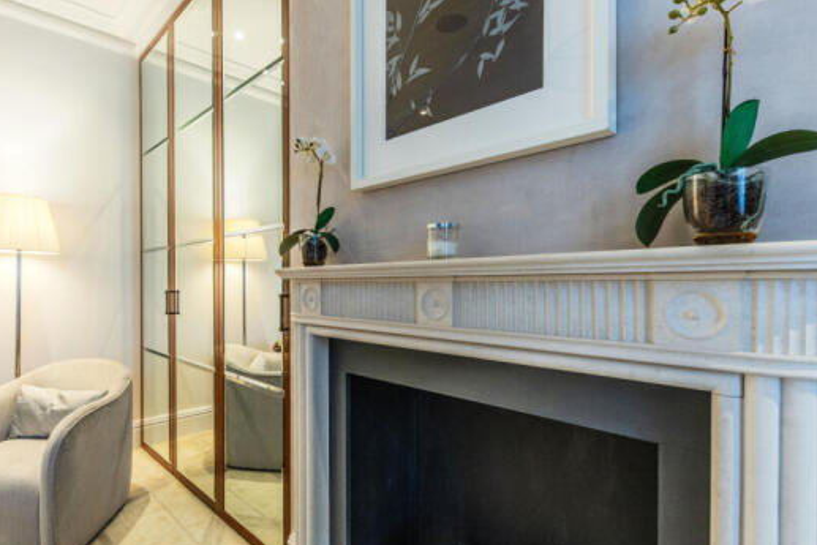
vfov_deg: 64.6
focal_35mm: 19
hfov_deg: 85.8
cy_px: 280
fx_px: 431
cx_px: 325
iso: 400
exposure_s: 1/8
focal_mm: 15
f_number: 8
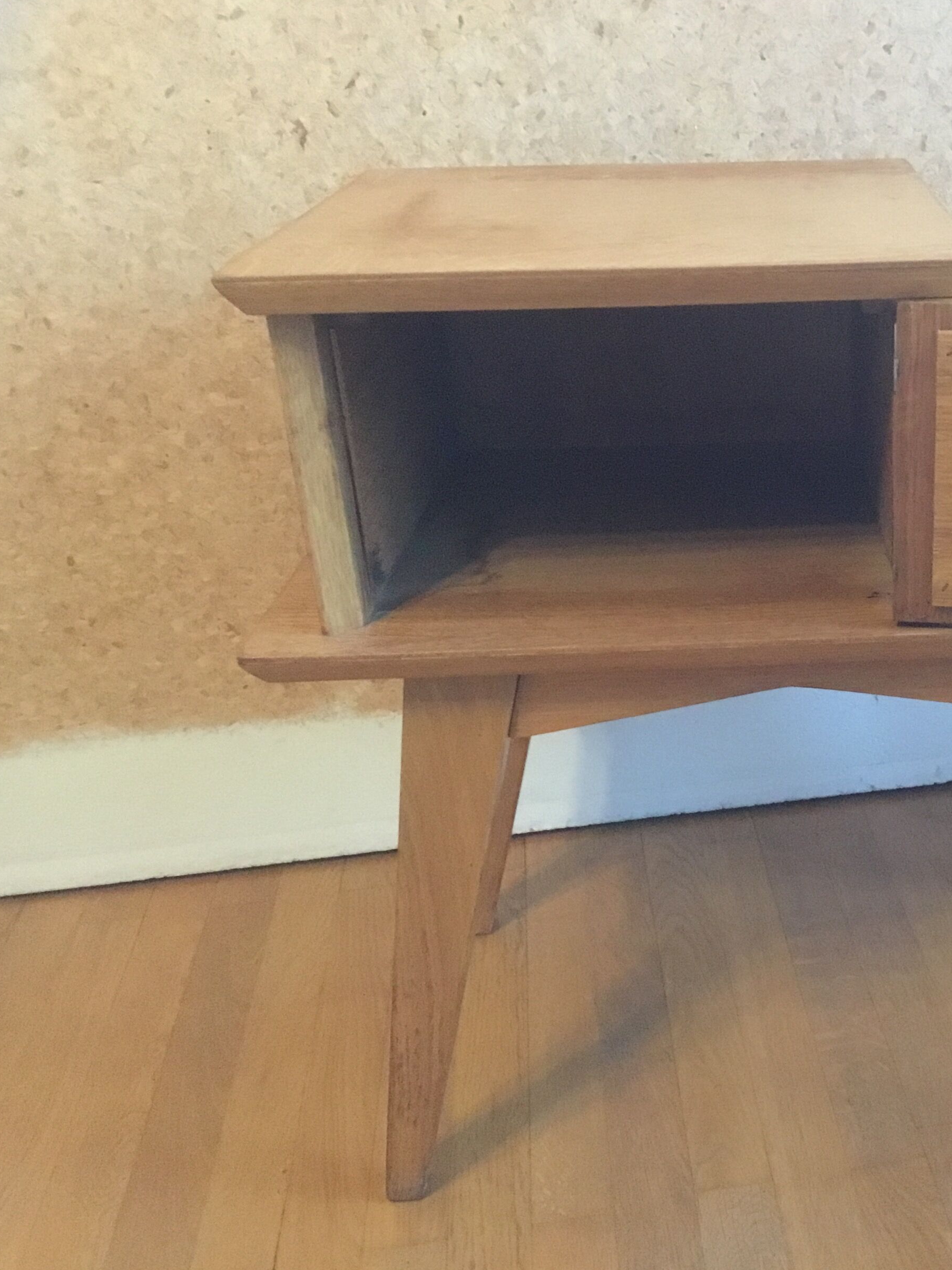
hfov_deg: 33.0
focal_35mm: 42
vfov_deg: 44.8
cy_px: 631
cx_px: 812
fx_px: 1540
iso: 640
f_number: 2.4
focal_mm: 3.3
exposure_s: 1/17
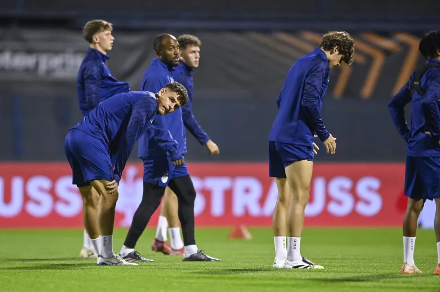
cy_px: 146
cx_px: 220
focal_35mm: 400
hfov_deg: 5.2
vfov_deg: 3.4
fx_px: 4884
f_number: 2.8
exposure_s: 1/1600
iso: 4000
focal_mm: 400
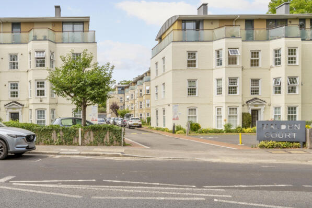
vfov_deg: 52.4
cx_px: 130
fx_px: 208
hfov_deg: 73.2
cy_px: 76
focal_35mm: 24
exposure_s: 1/100
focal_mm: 14
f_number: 16
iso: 200
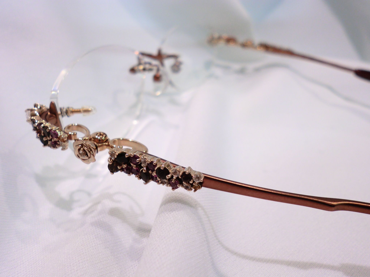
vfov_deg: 44.2
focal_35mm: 32
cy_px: 138
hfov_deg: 56.8
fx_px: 342
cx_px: 185
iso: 80
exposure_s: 1/60
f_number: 3.5
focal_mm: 5.8
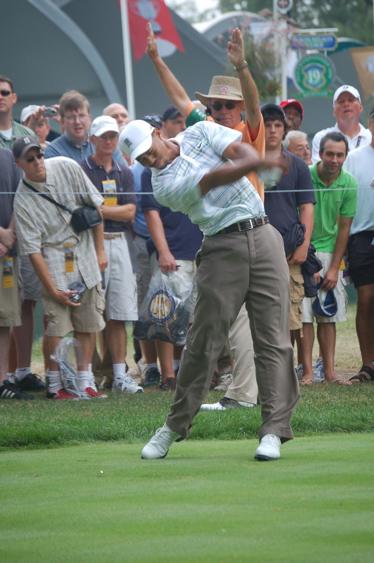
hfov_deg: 6.3
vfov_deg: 9.5
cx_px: 191
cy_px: 274
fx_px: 3388
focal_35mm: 217
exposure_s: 1/160
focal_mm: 130
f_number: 5
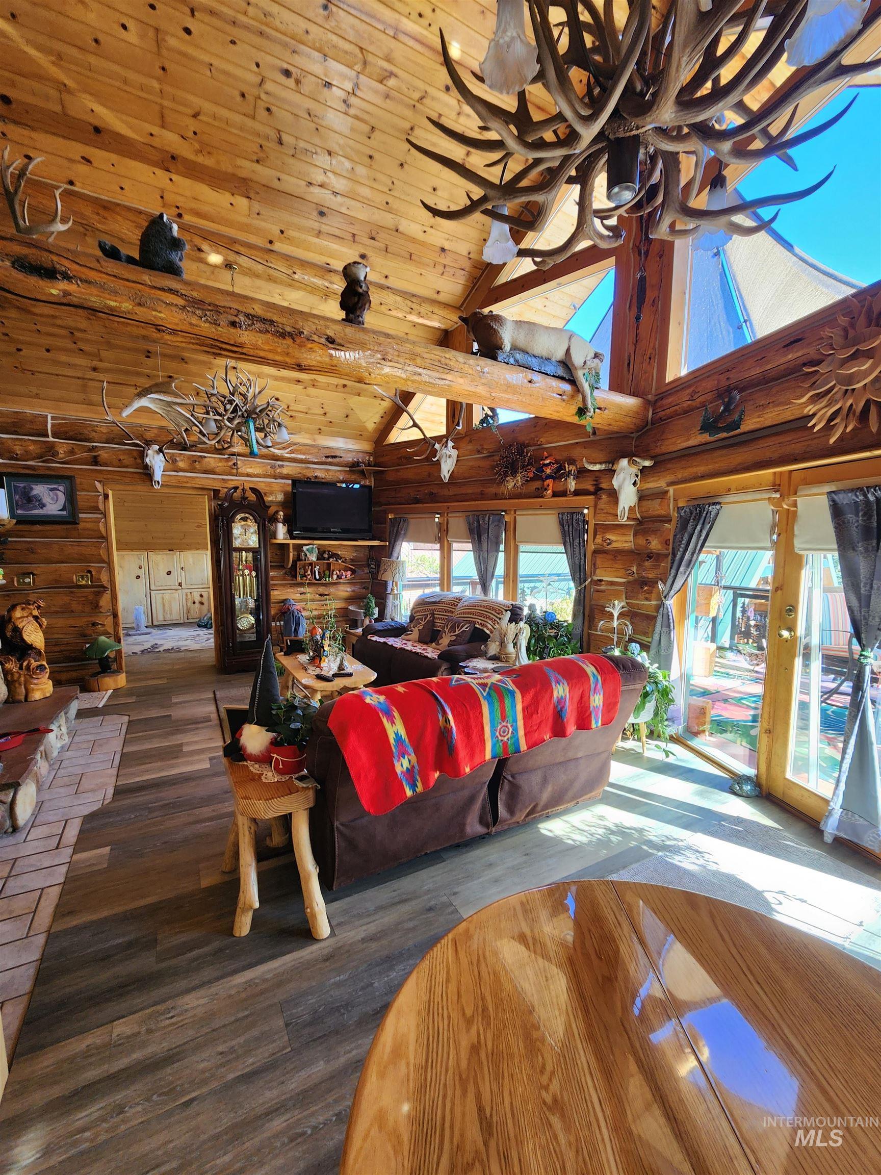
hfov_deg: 89.9
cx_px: 440
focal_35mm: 13
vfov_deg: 106.2
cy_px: 588
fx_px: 441
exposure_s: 1/60
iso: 125
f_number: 2.2
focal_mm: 2.2
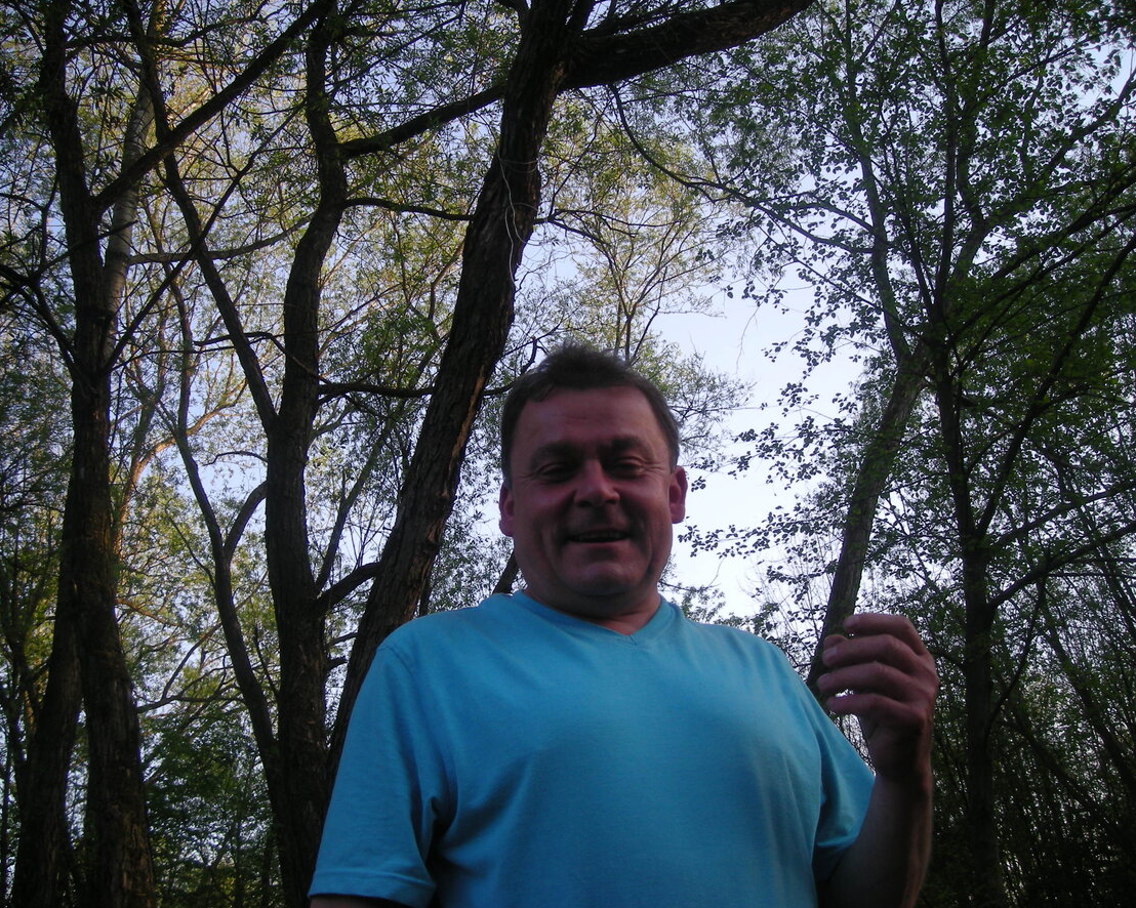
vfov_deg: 40.1
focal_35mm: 37
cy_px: 450
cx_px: 557
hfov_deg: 49.1
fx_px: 1244
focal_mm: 5.7
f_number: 2.8
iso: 50
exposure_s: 1/162
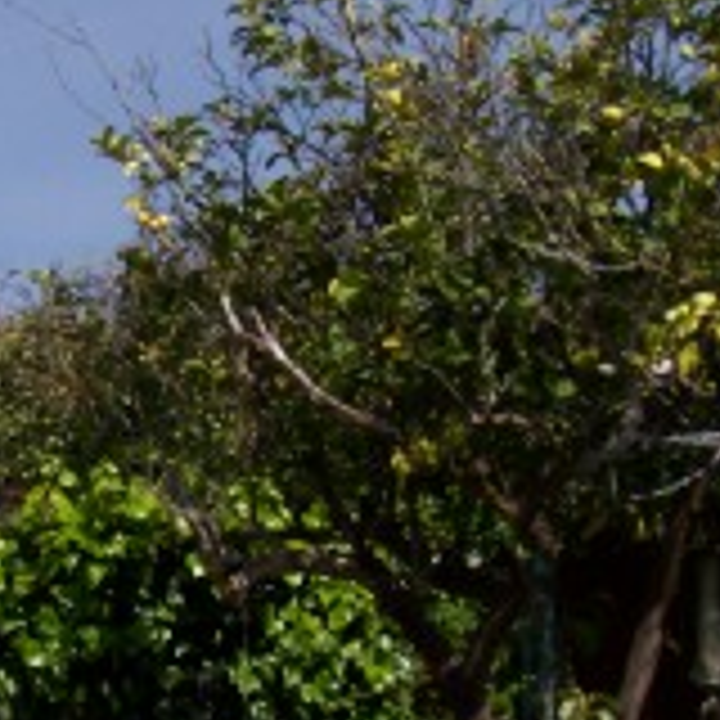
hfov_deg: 20.5
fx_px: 1930
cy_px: 585
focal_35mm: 82
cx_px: 4
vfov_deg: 20.9
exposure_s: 1/750
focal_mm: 5.6
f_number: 5.6
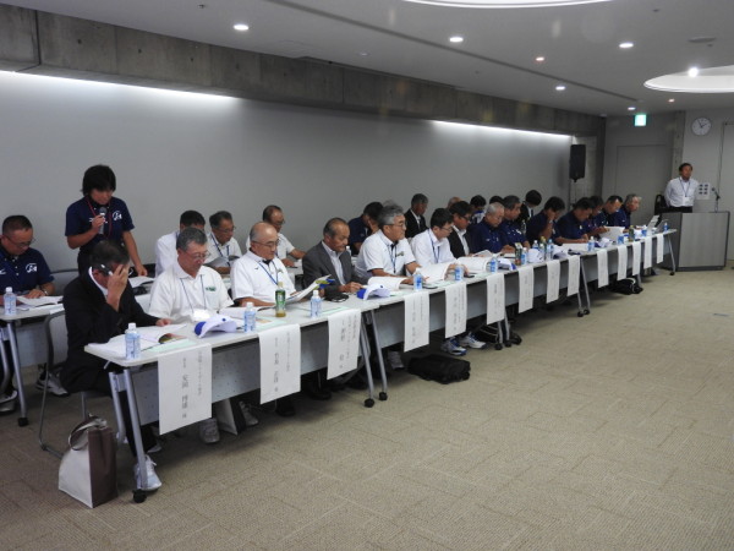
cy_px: 276
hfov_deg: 60.0
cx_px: 367
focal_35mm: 30
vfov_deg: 46.8
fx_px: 636
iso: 180
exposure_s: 1/30
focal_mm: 5.4
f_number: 3.5
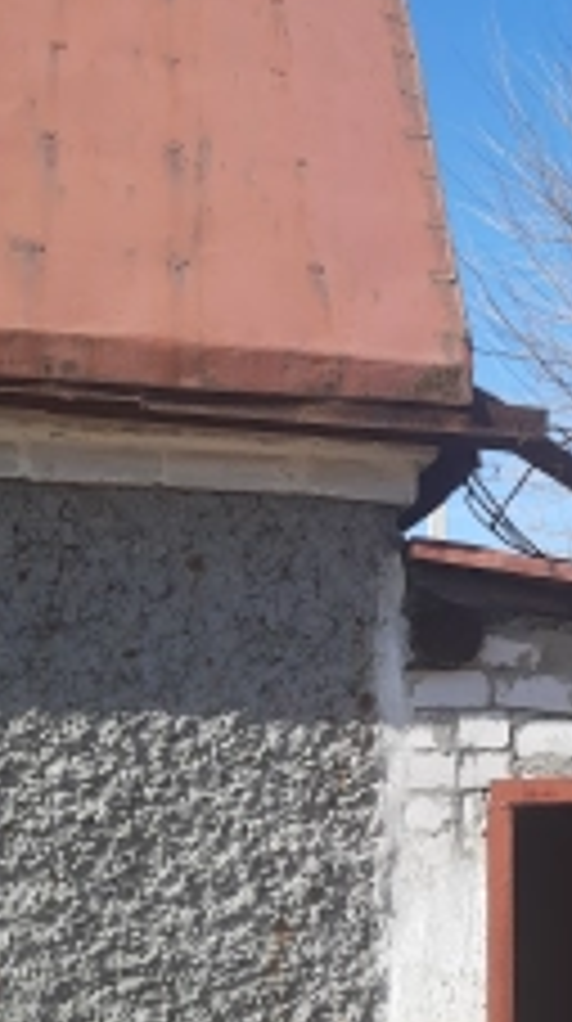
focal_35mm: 54
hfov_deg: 20.4
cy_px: 702
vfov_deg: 38.0
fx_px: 1462
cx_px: 732
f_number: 1.8
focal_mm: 5.23
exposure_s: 1/496
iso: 20
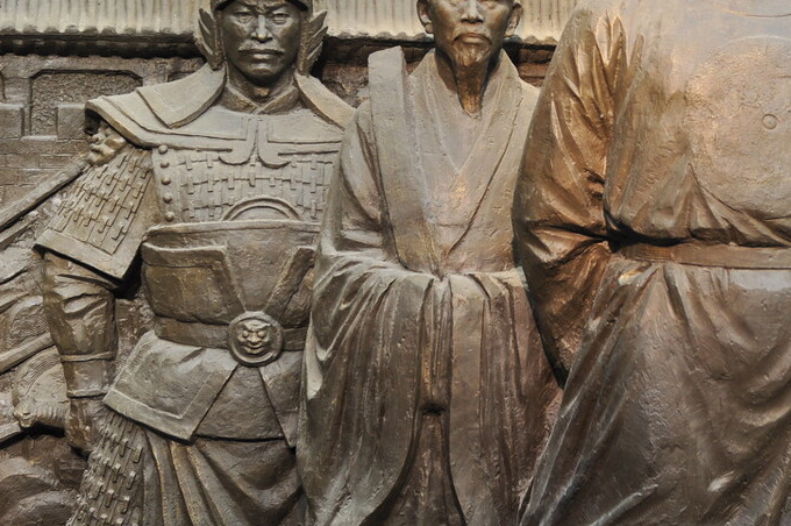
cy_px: 110
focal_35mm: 90
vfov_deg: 15.1
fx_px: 1976
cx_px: 591
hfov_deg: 22.4
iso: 250
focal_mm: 34
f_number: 3.5
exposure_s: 1/80
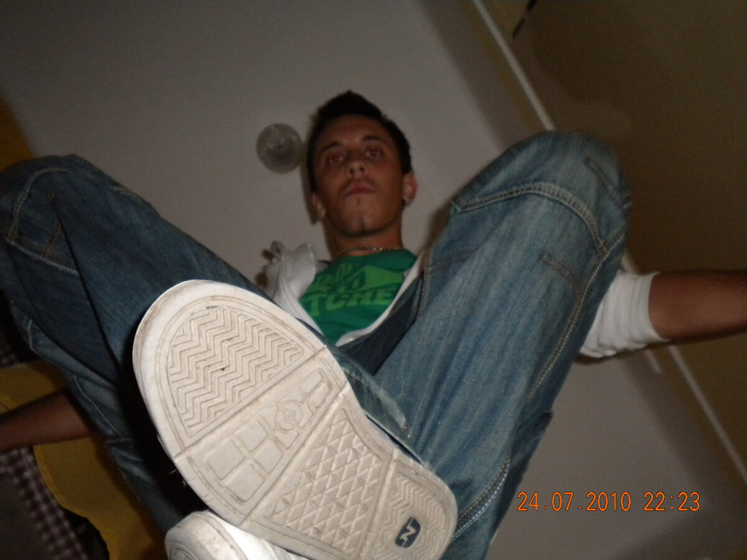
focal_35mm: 41
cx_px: 374
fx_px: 885
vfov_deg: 35.1
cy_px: 280
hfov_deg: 45.8
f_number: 3.5
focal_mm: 7.4
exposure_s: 1/30
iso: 400
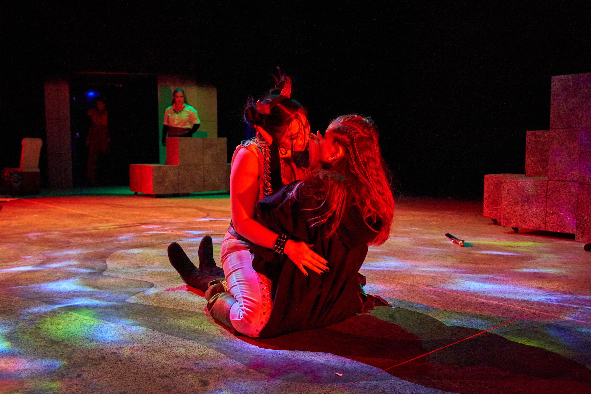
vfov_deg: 37.9
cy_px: 197
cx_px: 296
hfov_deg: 54.4
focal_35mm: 35
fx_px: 575
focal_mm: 35
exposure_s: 1/125
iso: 5000
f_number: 4.5
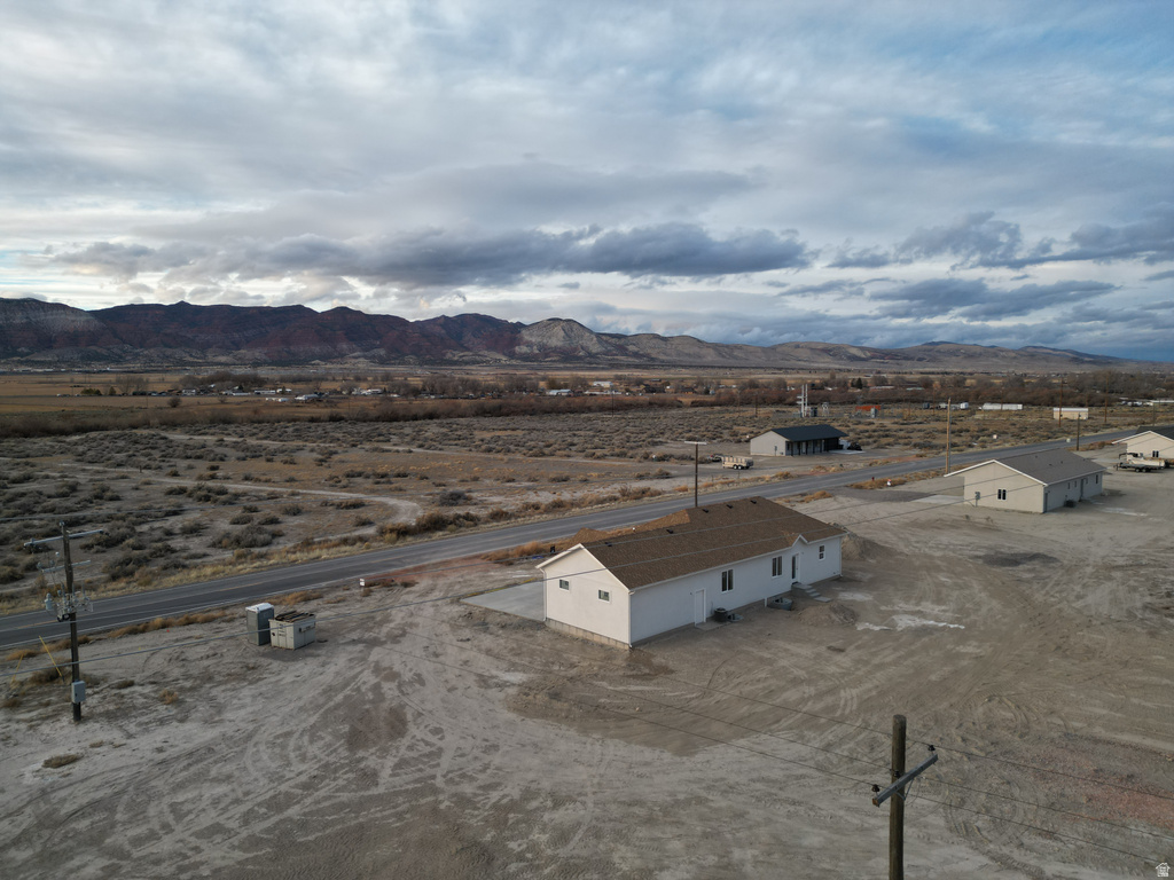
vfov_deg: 56.8
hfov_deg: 71.6
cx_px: 587
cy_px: 440
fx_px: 814
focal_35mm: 24
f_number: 1.7
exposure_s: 1/640
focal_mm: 6.72
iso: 130
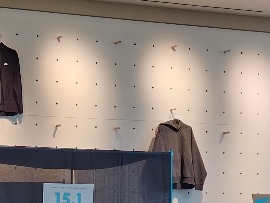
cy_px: 195
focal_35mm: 73
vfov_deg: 19.7
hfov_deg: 25.0
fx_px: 569
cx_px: -21
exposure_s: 1/120
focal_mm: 5.4
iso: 125
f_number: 1.8
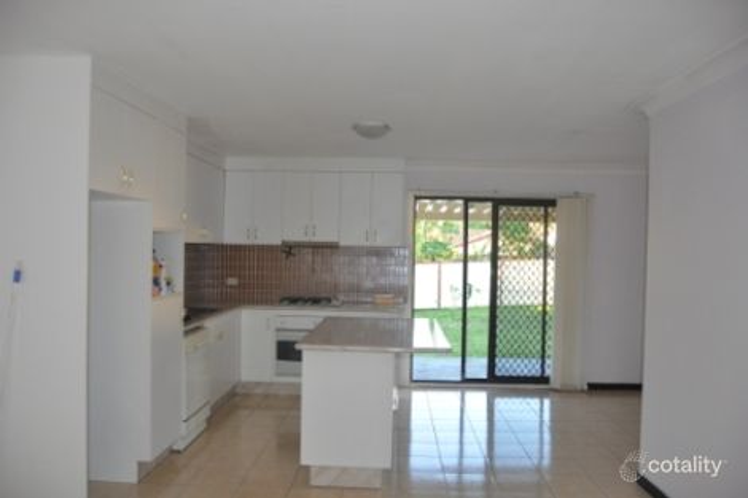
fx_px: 623
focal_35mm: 30
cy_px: 249
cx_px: 374
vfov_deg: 43.6
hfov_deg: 61.9
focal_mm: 20
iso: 800
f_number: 3.5
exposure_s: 1/100
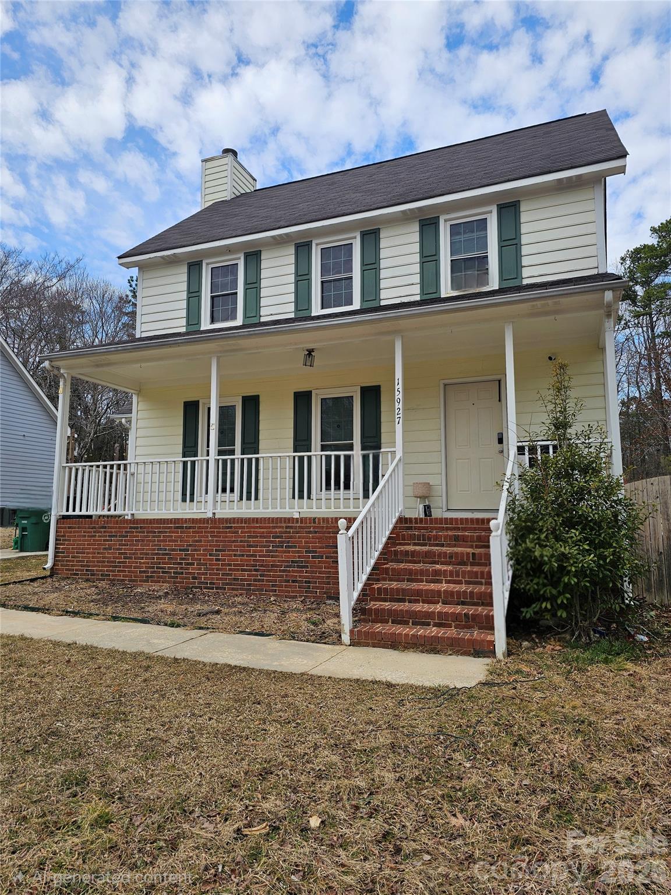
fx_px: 594
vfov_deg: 73.9
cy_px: 448
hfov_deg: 58.9
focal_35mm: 23
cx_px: 336
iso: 10
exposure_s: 1/455
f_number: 1.7
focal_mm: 6.3
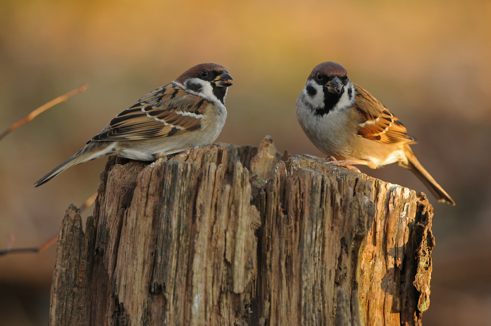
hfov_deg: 4.6
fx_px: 6130
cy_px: 163
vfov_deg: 3.0
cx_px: 246
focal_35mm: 450
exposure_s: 1/250
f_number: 5
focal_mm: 300
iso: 400
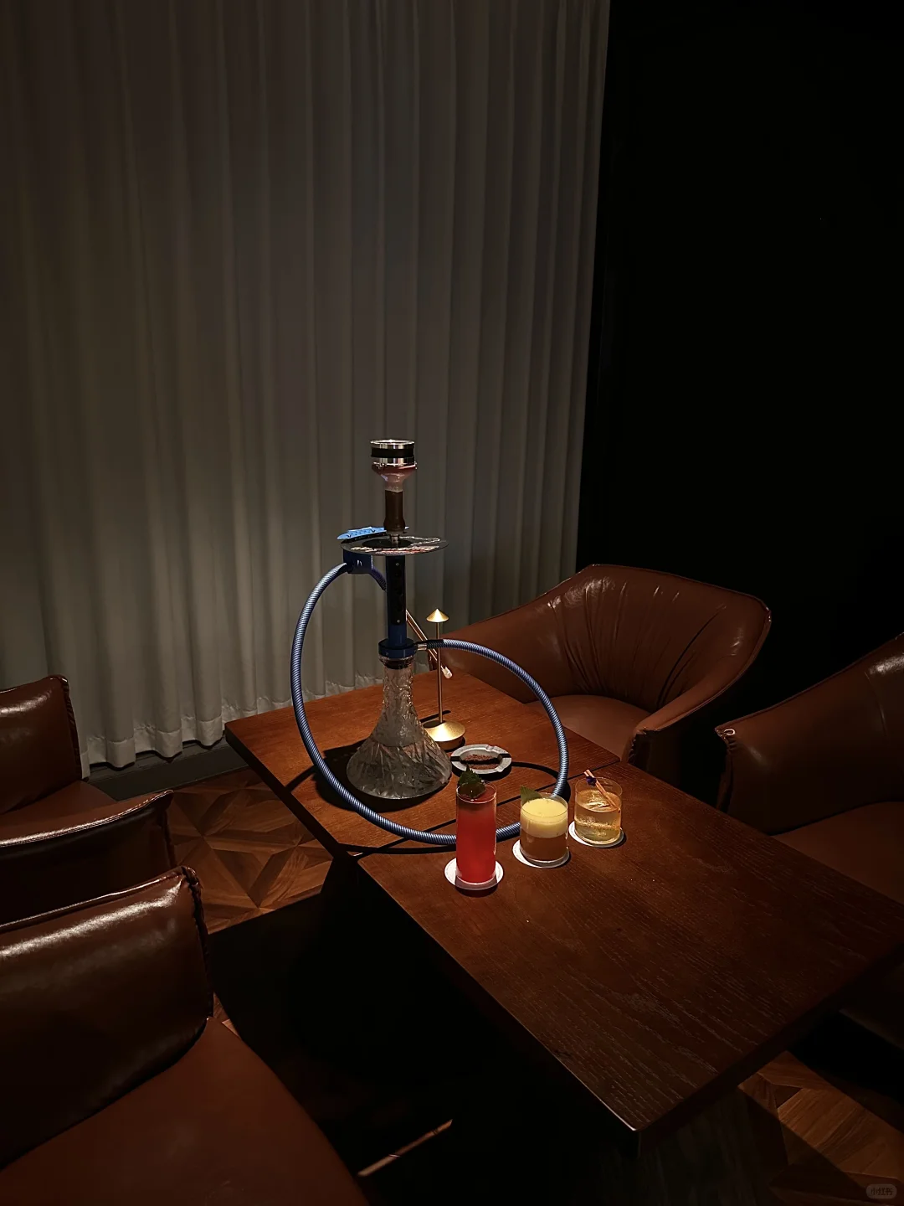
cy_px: 603
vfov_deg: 71.6
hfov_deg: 56.8
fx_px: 836
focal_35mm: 24
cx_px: 452
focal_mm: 6.86
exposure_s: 1/25
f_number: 1.78
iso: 1600
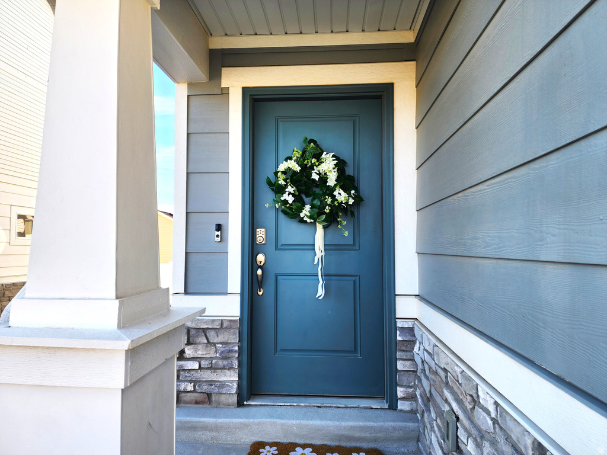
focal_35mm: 23
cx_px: 304
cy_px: 228
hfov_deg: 73.9
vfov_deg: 58.9
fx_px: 403
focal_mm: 6.4
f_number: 1.8
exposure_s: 1/194
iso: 12
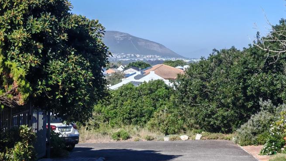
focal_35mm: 125
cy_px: 70
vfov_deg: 9.7
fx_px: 948
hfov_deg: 17.1
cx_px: 136
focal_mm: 8.67
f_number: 2.4
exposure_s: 1/780
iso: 50
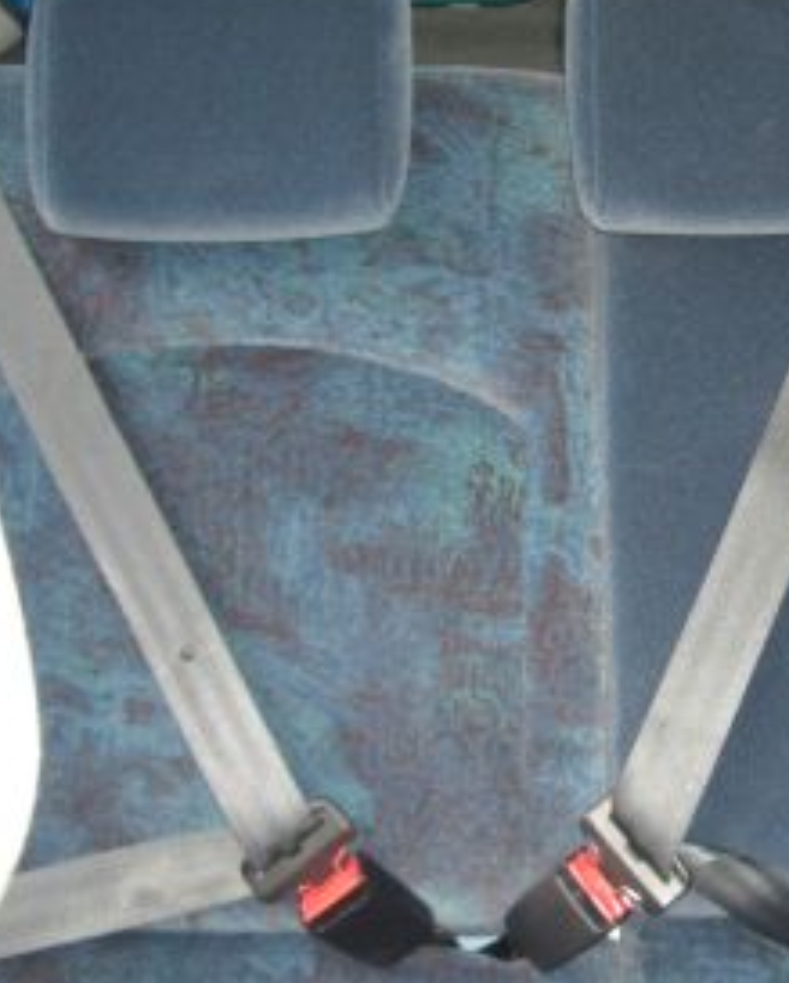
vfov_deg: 37.3
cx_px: 699
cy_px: 490
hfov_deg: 29.2
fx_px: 1457
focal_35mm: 50
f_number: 2.6
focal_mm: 5.8
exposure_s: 1/60
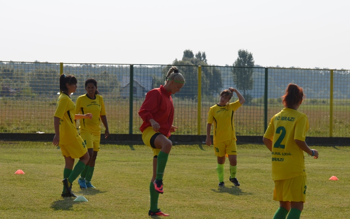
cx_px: 198
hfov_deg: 14.6
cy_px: 144
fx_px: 1364
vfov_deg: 9.2
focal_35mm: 143
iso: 100
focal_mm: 70
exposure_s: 1/320
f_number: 9
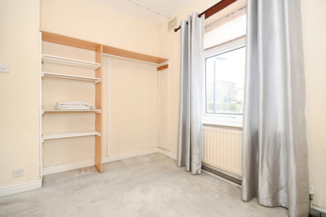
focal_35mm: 16
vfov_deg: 73.7
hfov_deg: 96.7
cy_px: 106
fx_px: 145
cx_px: 161
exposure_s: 1/60
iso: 400
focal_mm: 10
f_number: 8
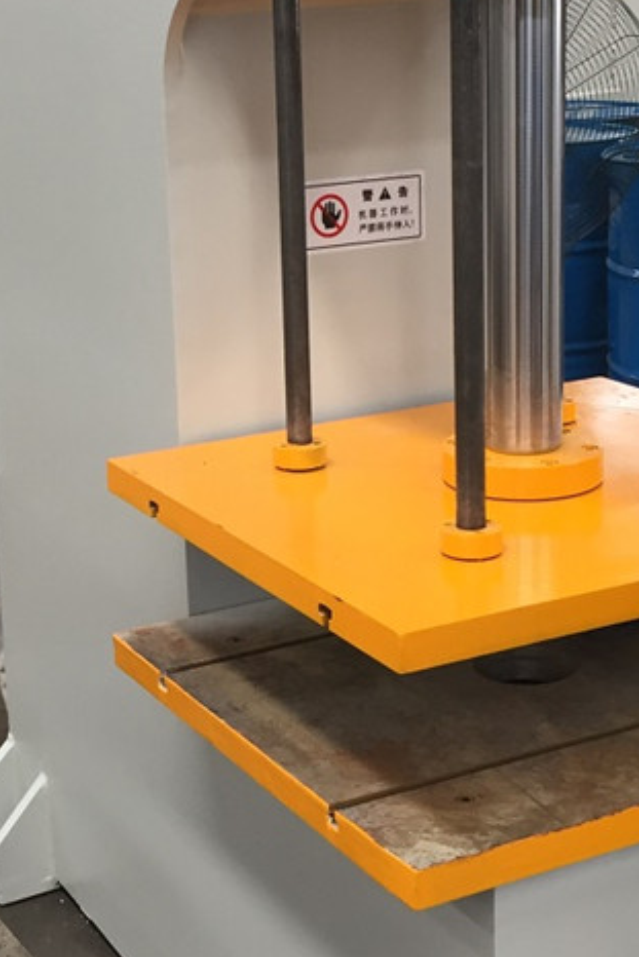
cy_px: 333
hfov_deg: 19.7
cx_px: 203
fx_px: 1836
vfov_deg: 29.1
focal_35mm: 69
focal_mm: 4.15
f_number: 2.2
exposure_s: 1/33
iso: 32
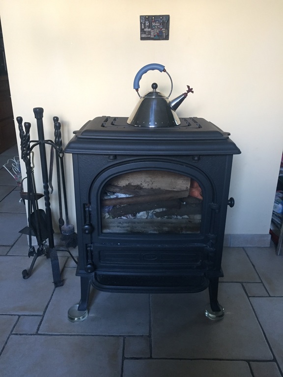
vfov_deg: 61.7
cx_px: 142
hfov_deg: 48.2
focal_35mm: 29
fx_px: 316
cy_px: 188
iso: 200
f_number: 2.2
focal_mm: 4.15
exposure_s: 1/33
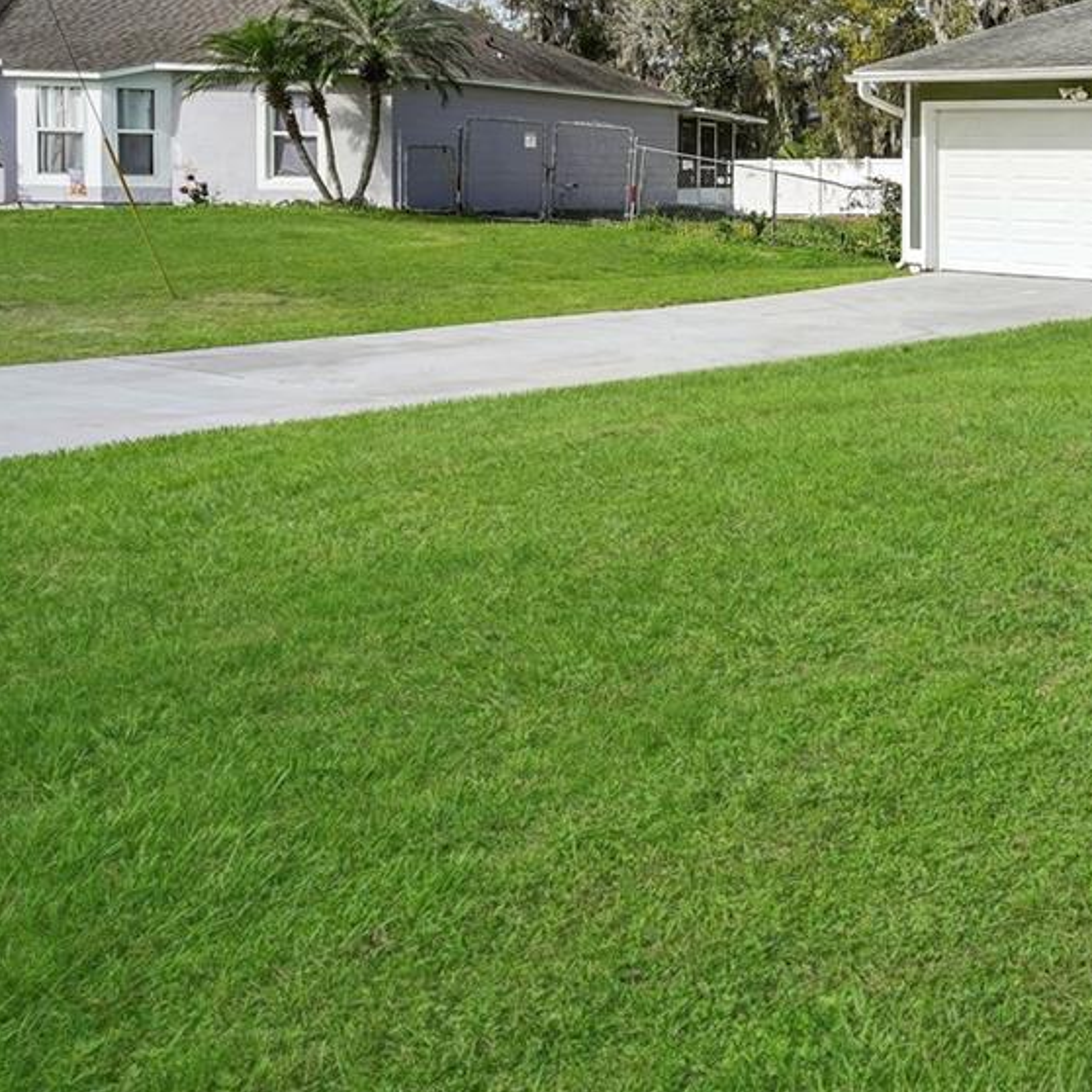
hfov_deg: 30.9
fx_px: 1392
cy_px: 225
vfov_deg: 41.1
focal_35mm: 39
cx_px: 1497
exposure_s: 1/200
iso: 100
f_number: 10
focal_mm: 16
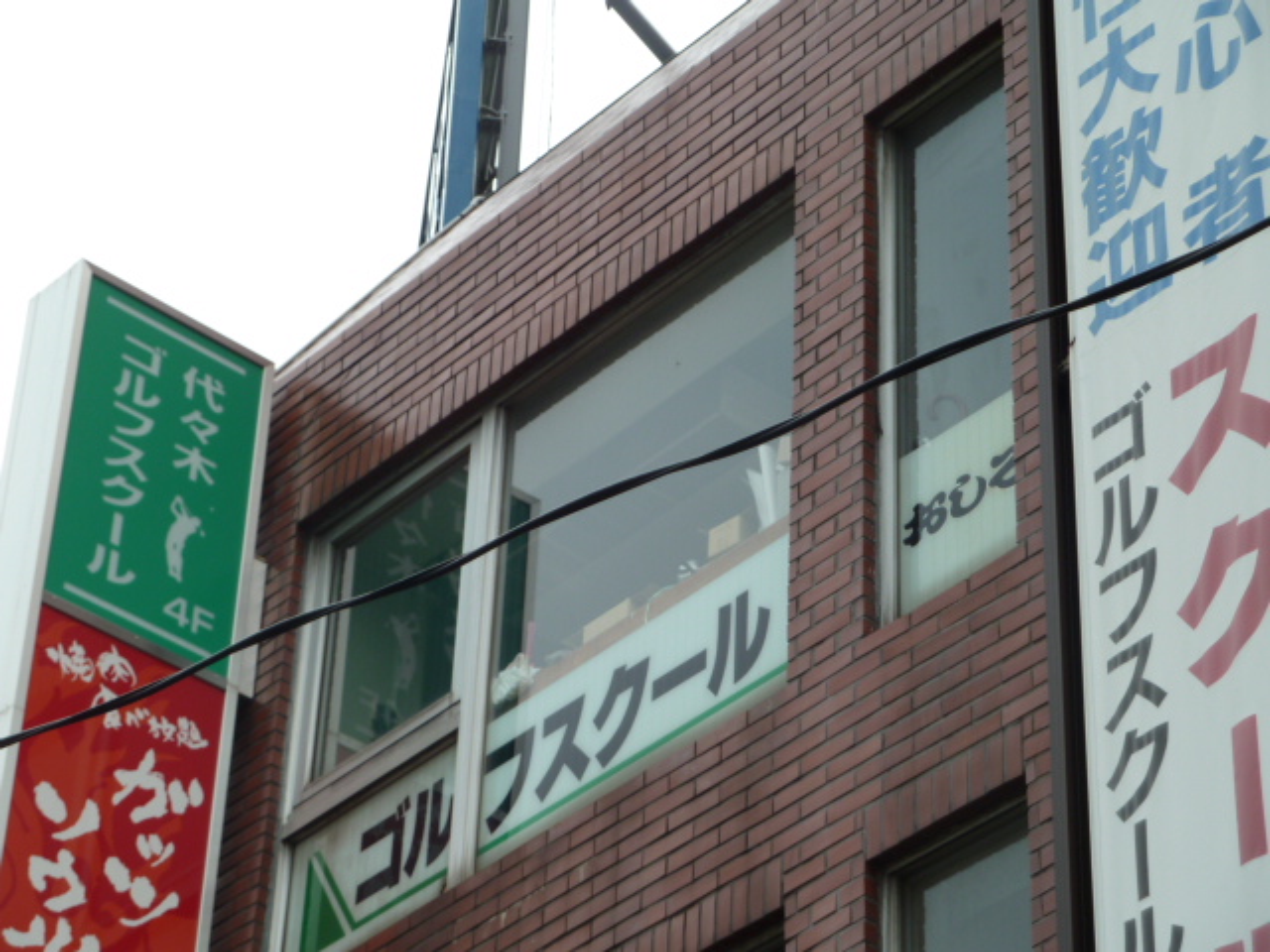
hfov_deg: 17.7
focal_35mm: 111
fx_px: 4072
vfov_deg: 13.3
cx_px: 635
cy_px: 476
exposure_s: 1/200
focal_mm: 18.2
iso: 80
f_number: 4.4
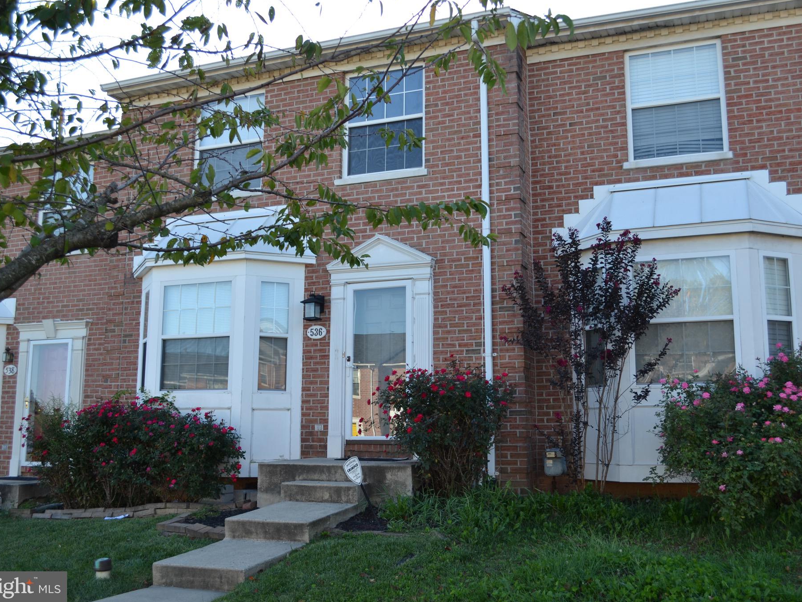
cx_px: 423
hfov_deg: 51.3
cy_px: 300
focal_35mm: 36
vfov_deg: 39.7
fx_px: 834
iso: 100
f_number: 5.6
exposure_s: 1/125
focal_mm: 22
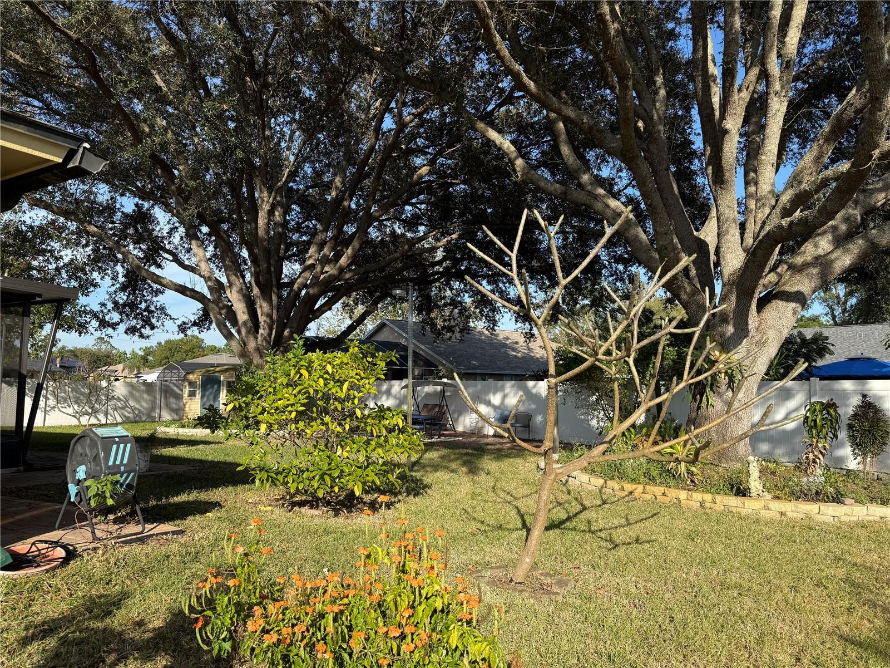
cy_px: 334
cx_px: 445
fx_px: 617
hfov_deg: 71.6
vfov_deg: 56.8
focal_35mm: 24
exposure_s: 1/3021
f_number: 1.78
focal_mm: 6.76
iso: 80
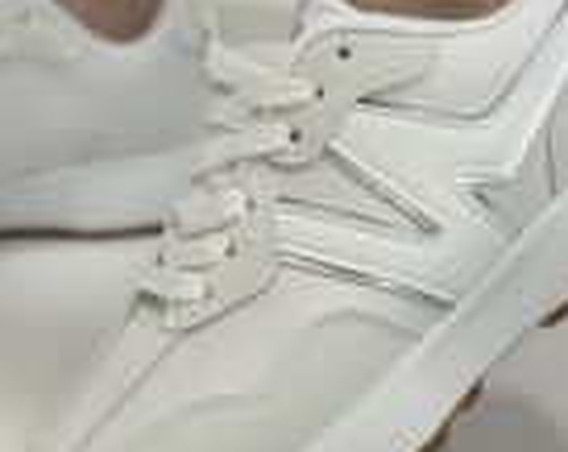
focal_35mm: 137
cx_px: 216
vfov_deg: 11.2
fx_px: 2298
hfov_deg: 14.1
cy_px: 29
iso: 100
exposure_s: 1/100
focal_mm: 6.86
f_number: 1.78
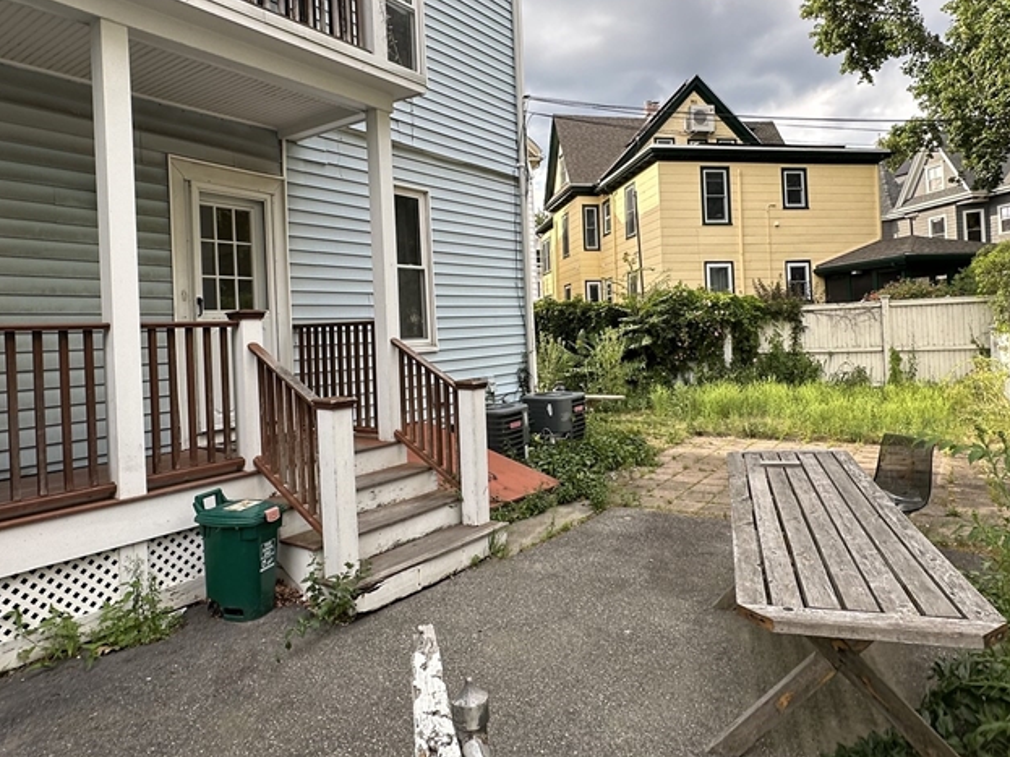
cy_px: 326
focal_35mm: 23
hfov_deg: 73.9
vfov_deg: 58.6
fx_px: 671
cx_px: 530
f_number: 2.2
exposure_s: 1/318
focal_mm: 2.22
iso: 40
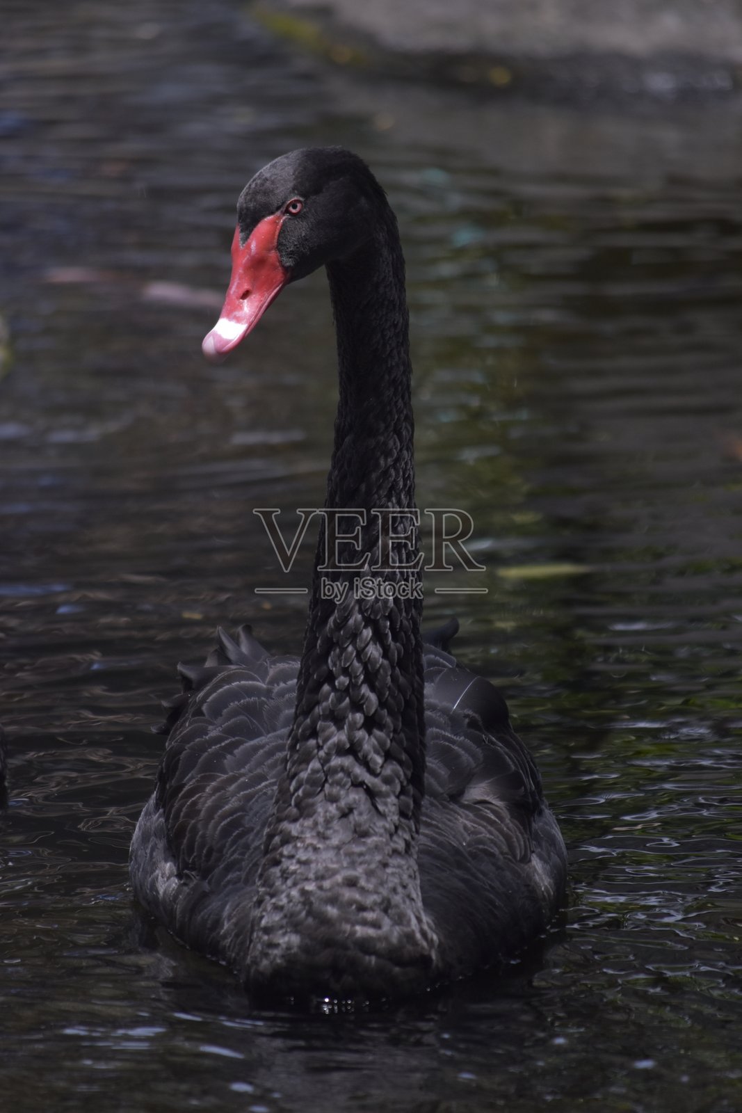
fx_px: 9272
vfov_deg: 6.9
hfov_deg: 4.6
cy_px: 556
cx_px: 371
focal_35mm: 300
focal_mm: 200
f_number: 6.3
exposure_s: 1/1000
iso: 400
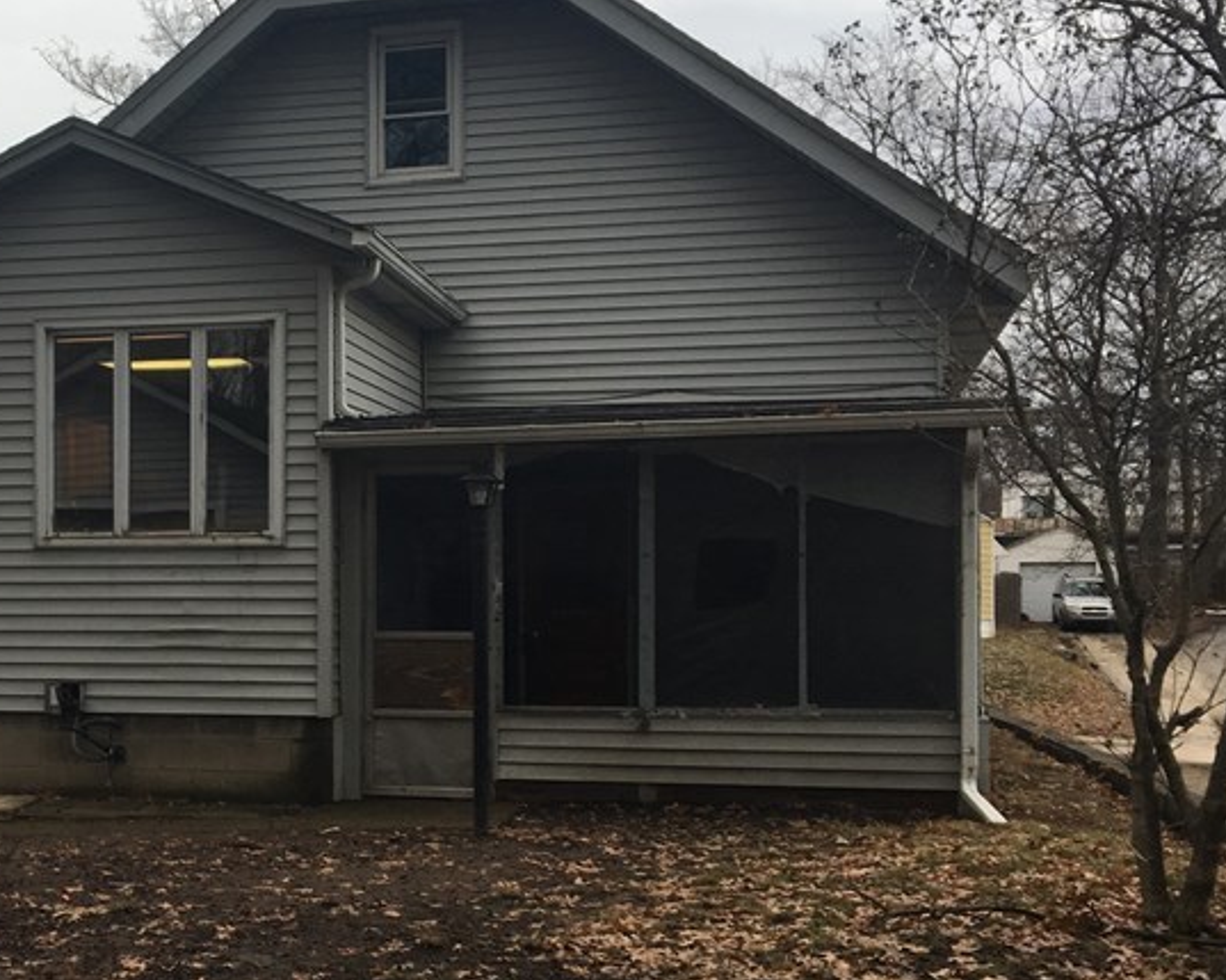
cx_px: 258
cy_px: 583
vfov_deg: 28.0
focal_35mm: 54
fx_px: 1958
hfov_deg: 33.8
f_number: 2.2
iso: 32
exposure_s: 1/120
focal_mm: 4.15
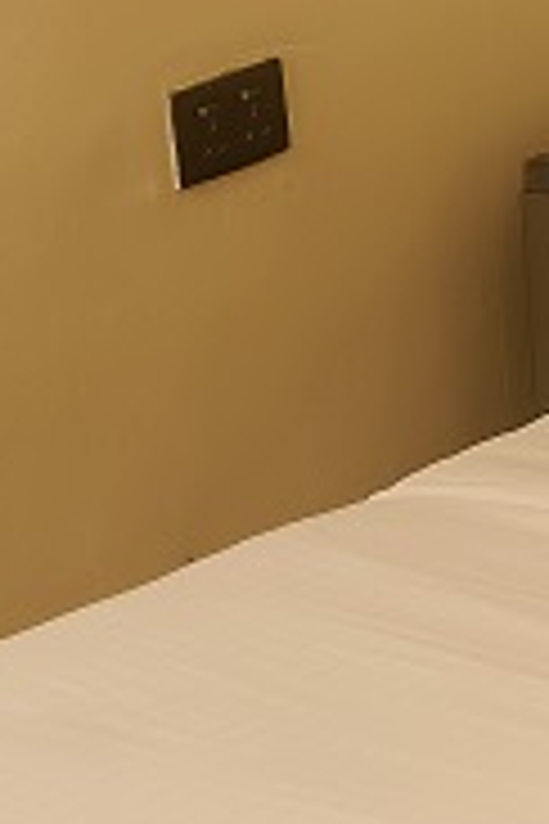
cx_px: 1436
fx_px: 4369
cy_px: -20
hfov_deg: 6.7
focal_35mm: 191
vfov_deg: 10.7
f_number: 4
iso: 100
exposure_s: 1/200
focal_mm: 35
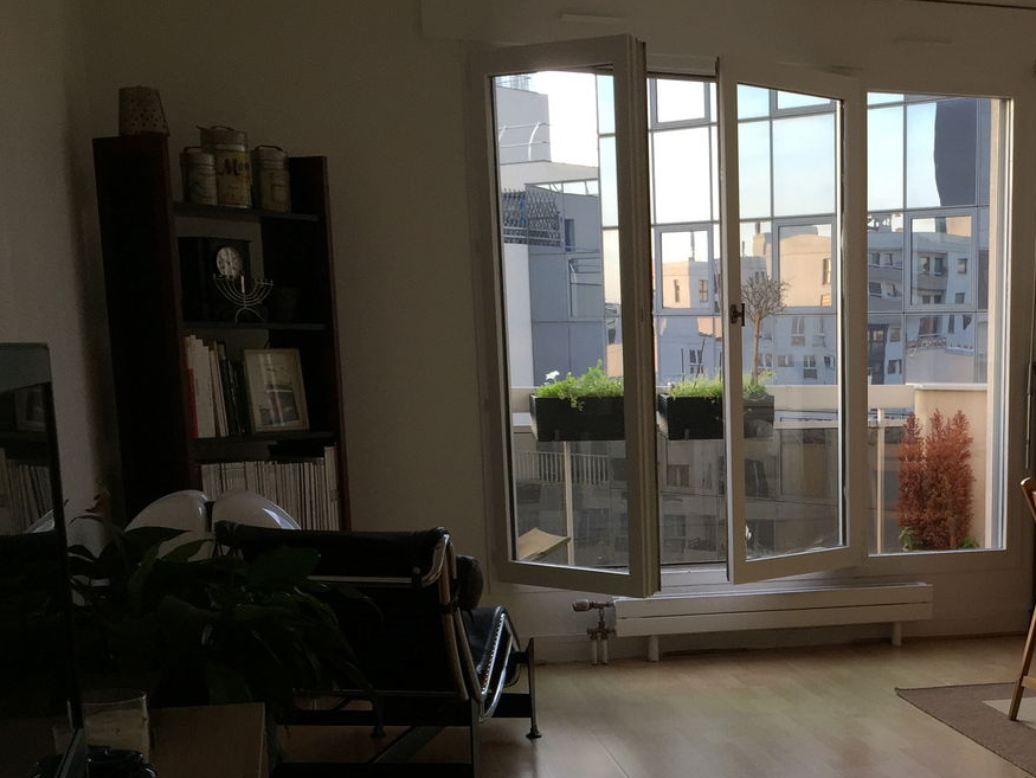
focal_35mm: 53
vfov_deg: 26.7
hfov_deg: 34.5
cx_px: 889
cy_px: 679
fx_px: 1587
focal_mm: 4.15
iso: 40
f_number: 2.2
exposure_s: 1/100
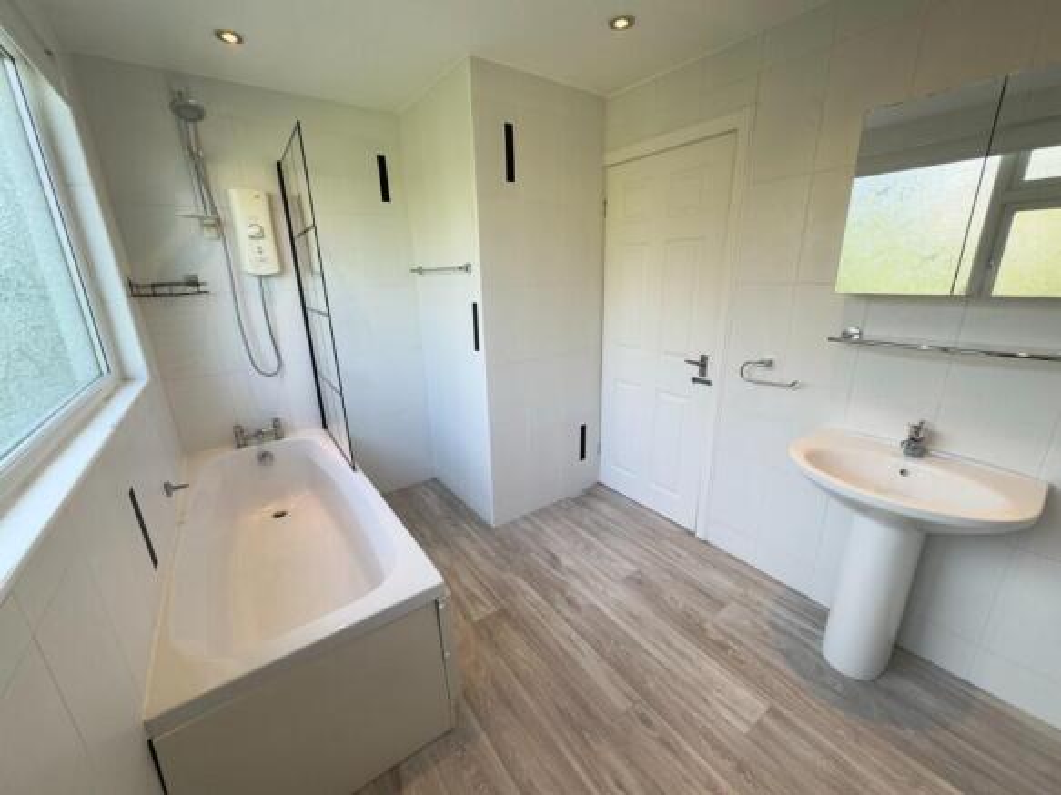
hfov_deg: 102.1
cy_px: 398
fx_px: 429
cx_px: 530
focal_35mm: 14
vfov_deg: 85.7
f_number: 2.2
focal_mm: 2.22
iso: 40
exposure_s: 1/100
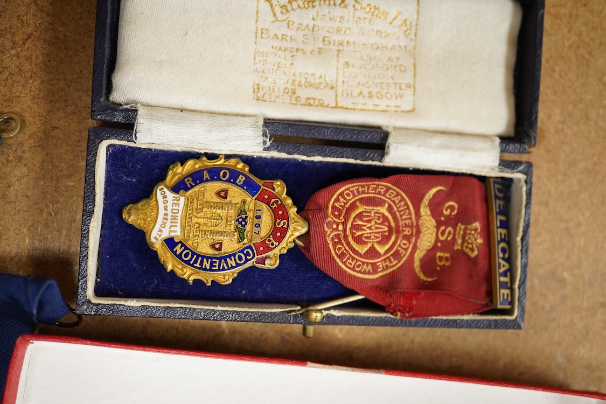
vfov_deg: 29.9
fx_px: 757
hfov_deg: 43.6
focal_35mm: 45
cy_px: 202
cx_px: 303
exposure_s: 1/200
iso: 2500
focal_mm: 30
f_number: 5
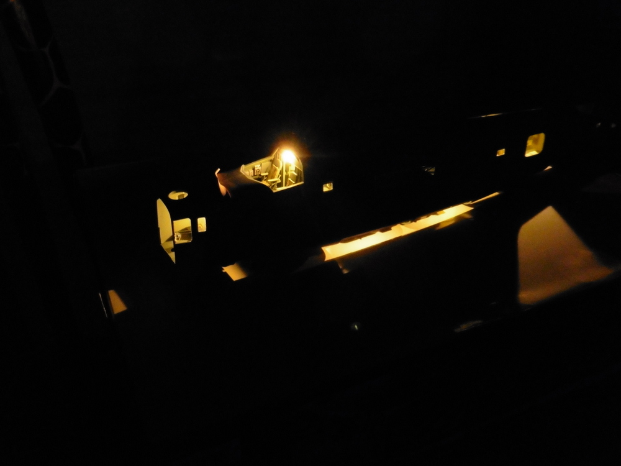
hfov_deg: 54.0
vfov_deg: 41.8
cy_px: 233
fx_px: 610
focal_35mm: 34
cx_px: 310
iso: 1600
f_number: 3.7
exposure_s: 1/8
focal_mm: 6.1
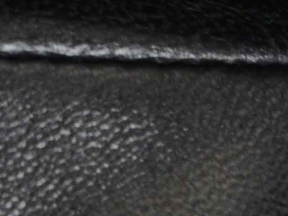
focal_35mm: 1179
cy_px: -65
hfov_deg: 1.7
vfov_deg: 1.3
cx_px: -361
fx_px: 9807
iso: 400
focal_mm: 105
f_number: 13
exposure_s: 1/60
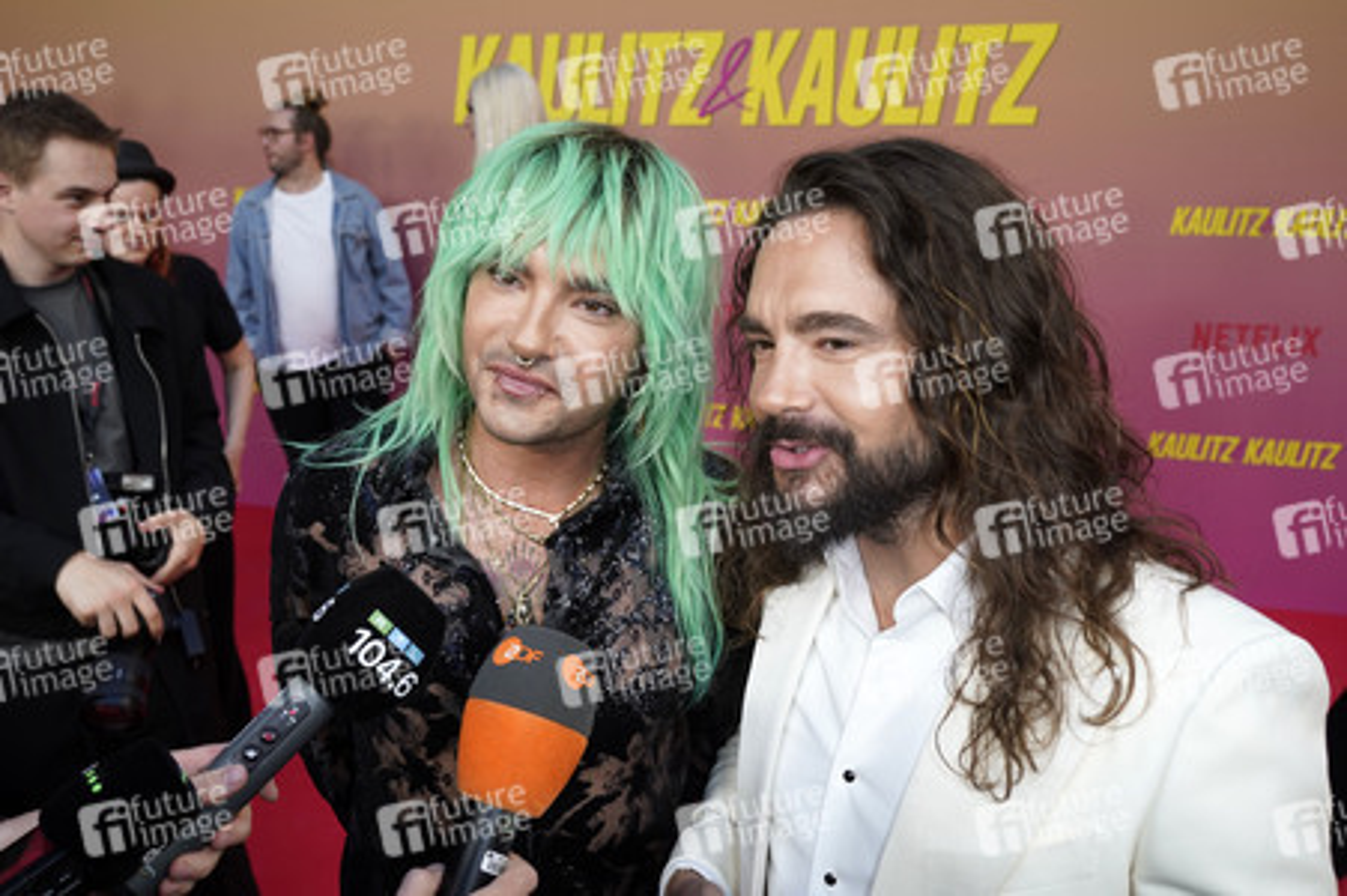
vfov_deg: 42.3
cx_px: 674
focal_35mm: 31
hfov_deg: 60.3
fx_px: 1159
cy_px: 448
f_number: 5.6
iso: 320
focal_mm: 31
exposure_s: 1/160
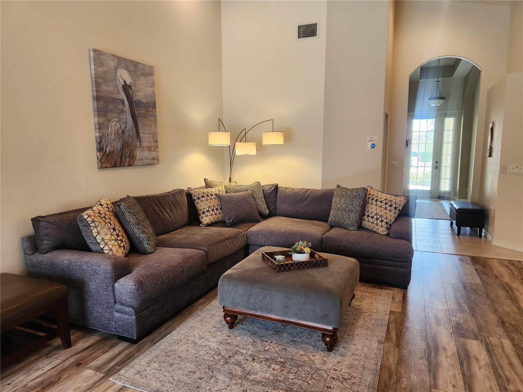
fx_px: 347
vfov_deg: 58.9
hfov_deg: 73.9
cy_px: 196
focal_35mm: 23
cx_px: 262
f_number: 1.8
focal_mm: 5.4
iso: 200
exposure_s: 1/120
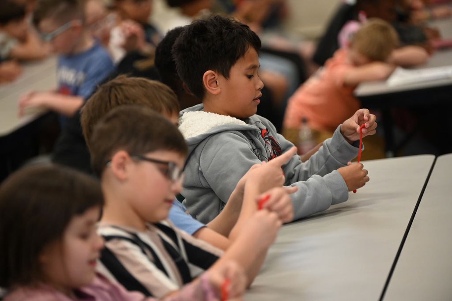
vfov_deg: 8.8
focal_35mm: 155
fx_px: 1944
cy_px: 150
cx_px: 226
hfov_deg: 13.3
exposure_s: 1/250
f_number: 2.8
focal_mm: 155
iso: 2000
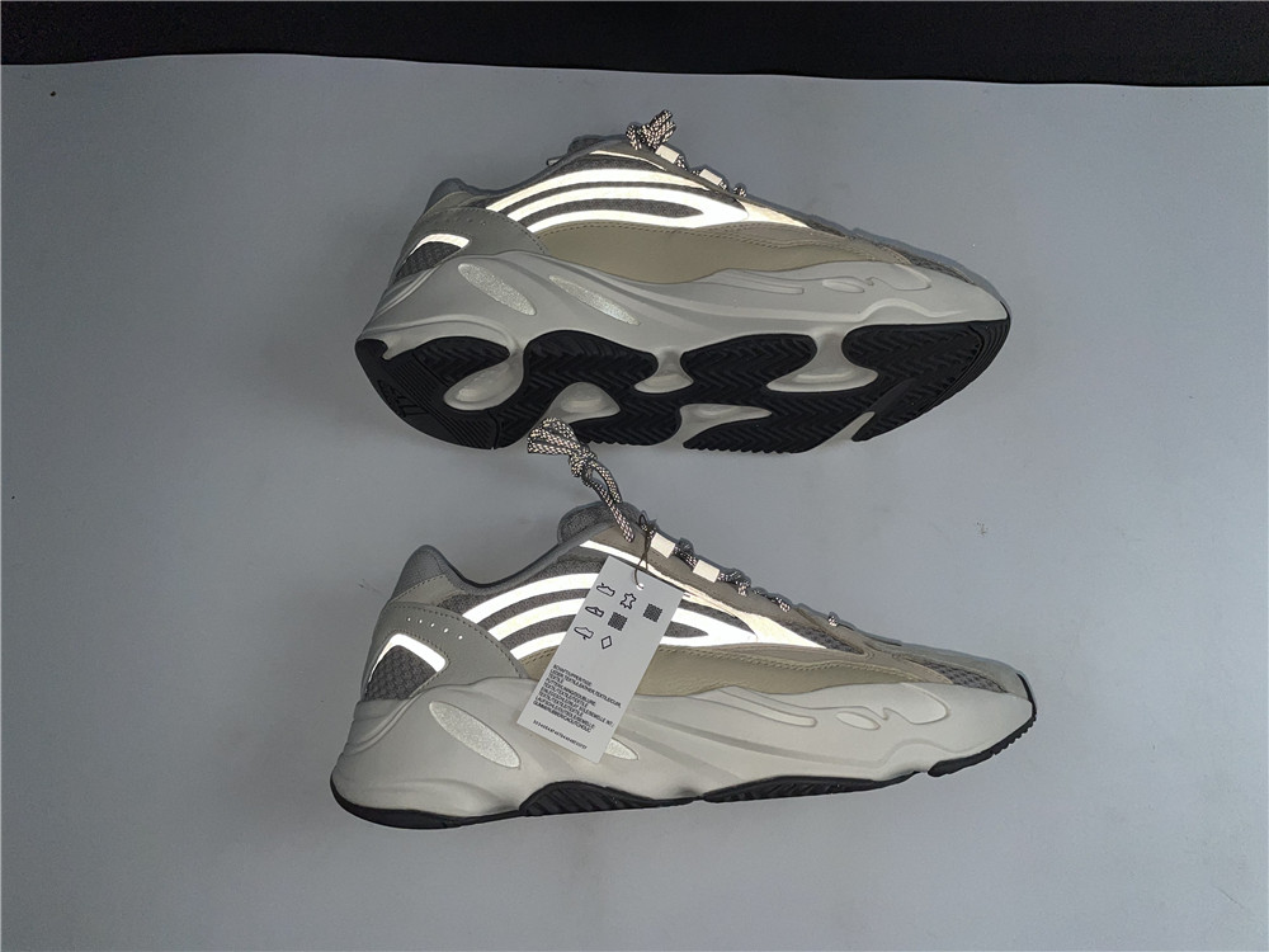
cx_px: 634
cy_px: 476
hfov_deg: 67.3
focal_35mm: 26
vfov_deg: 53.1
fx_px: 953
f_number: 1.6
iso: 32
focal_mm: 4.2
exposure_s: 1/1618
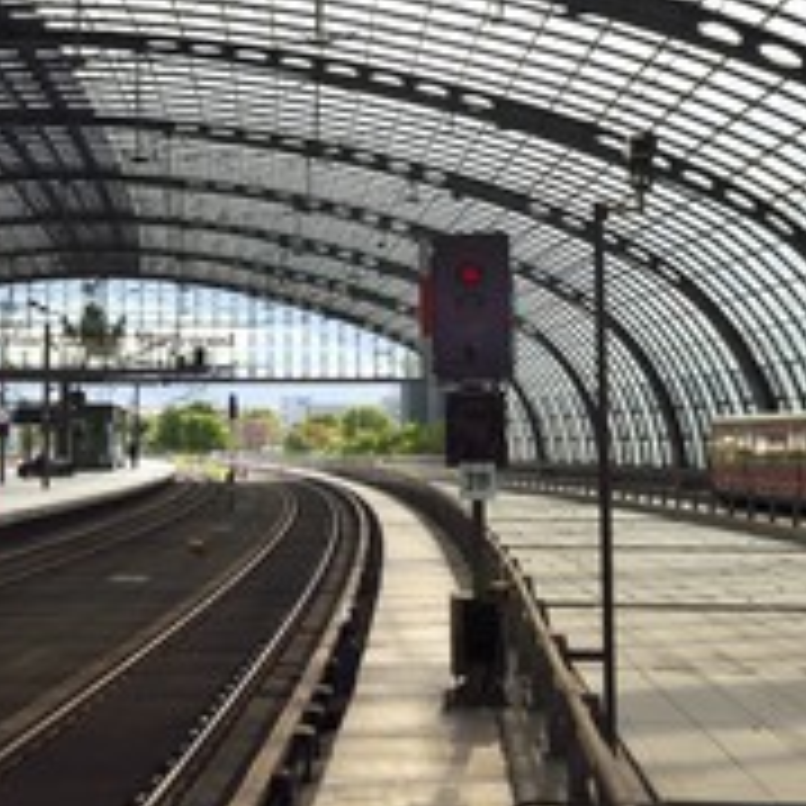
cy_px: 324
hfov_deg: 29.0
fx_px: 1528
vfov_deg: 29.5
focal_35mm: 58
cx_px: 178
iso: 400
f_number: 14
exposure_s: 1/200
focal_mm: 29
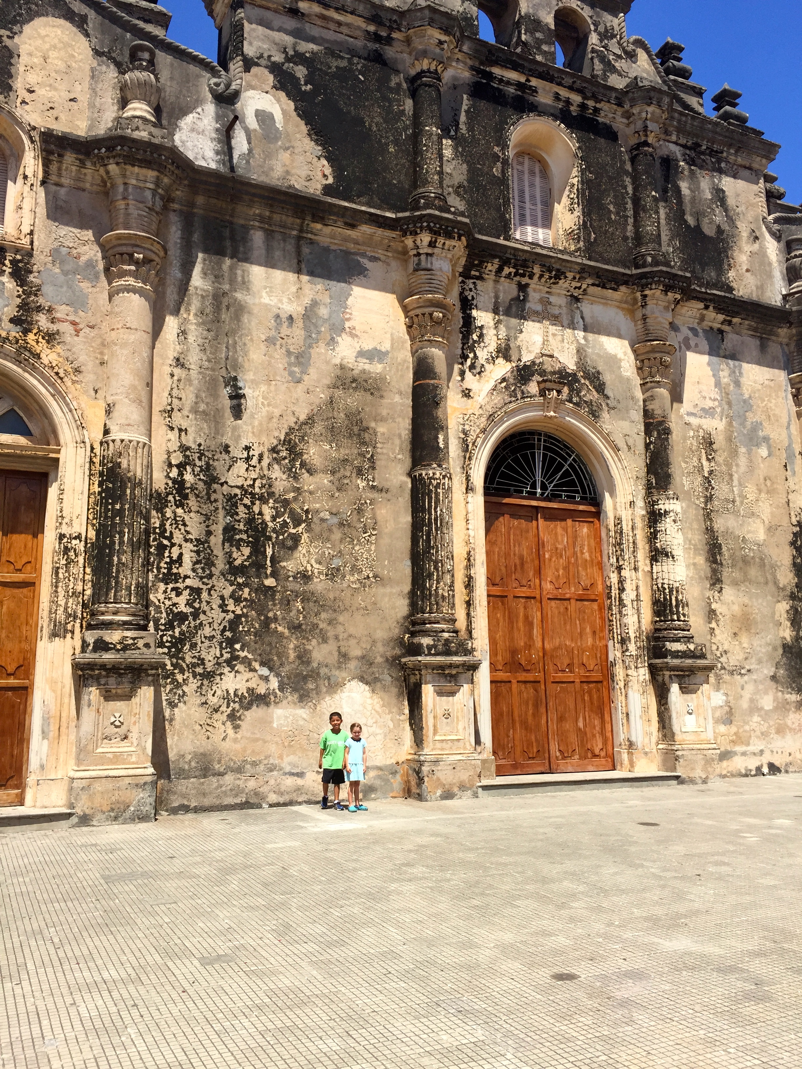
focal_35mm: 29
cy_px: 534
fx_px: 896
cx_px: 401
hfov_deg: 48.2
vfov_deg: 61.7
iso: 32
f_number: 2.2
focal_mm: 4.15
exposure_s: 1/1799
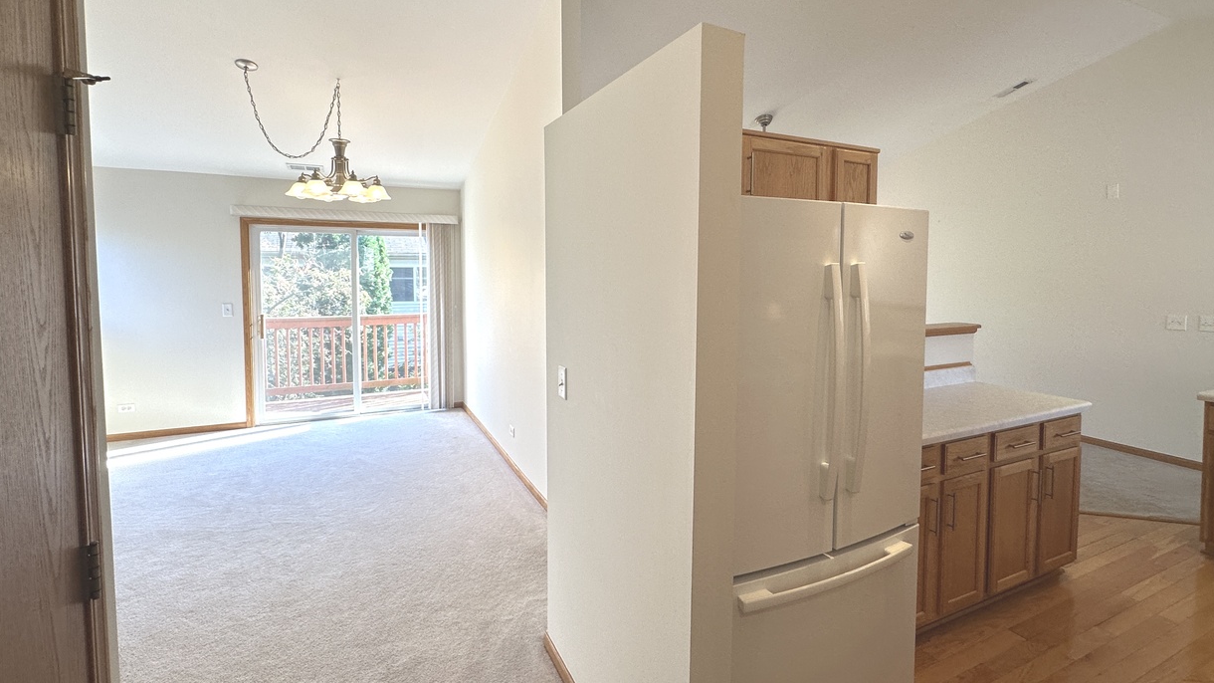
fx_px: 579
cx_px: 644
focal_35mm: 18
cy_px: 297
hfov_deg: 92.6
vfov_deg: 60.8
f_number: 2.2
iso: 80
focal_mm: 2.22
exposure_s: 1/120
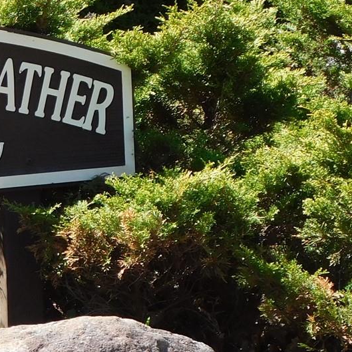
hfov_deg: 6.3
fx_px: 3152
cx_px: -188
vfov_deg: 6.4
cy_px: 215
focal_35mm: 274
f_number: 4.4
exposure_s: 1/200
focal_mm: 14.2
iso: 125
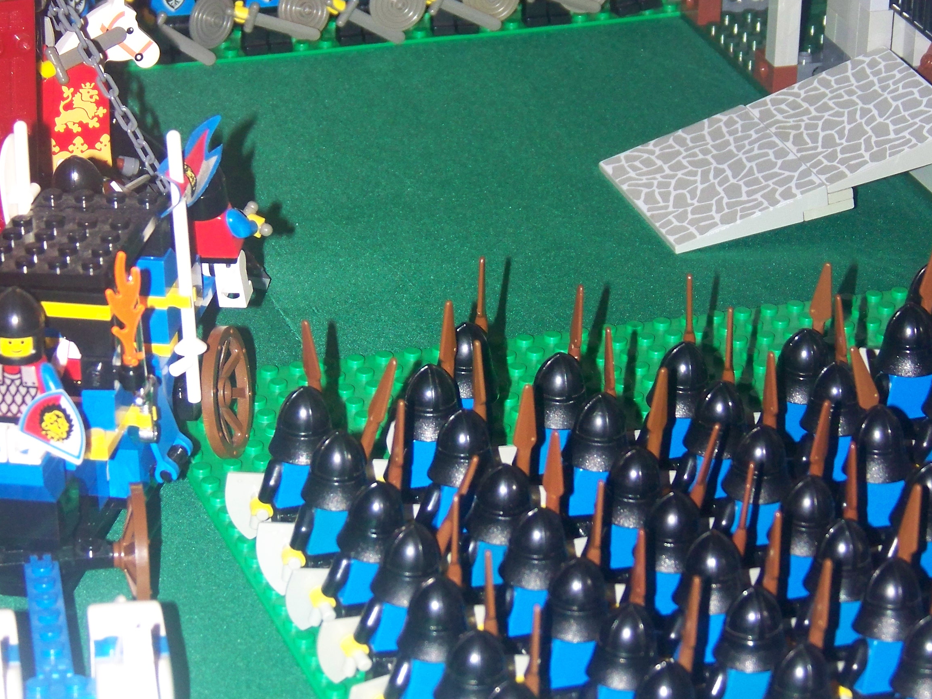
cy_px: 254
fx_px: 3823
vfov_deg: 10.4
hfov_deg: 13.9
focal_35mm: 142
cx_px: 467
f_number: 3.2
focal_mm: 17.6
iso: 200
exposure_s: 1/30
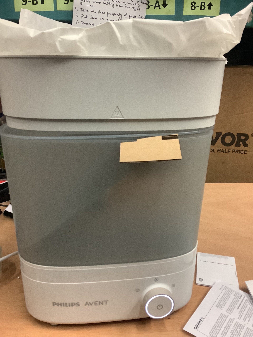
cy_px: 168
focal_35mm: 31
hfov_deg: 45.4
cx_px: 126
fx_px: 302
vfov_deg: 58.4
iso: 320
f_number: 2.4
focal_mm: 3.3
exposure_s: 1/60
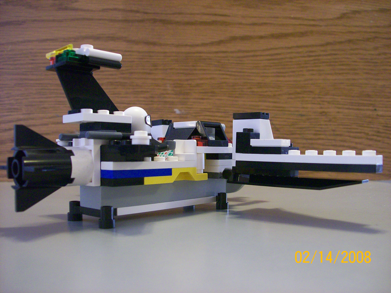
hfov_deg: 51.4
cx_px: 196
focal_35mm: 36
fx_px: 406
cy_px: 146
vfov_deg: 39.6
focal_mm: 6
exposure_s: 1/8
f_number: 2.7
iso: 160
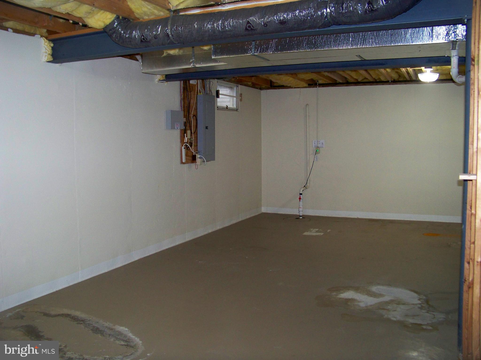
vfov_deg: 42.9
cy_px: 180
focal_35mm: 33
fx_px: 459
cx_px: 240
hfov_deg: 55.4
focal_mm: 5.85
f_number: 2.8
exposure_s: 1/30
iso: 200
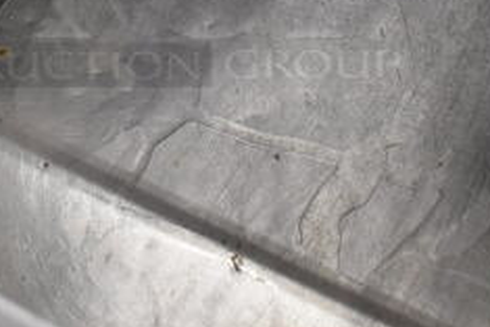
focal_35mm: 70
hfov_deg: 28.7
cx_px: 188
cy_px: -23
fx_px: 953
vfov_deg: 18.8
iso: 2500
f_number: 3.5
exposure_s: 1/125
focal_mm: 18
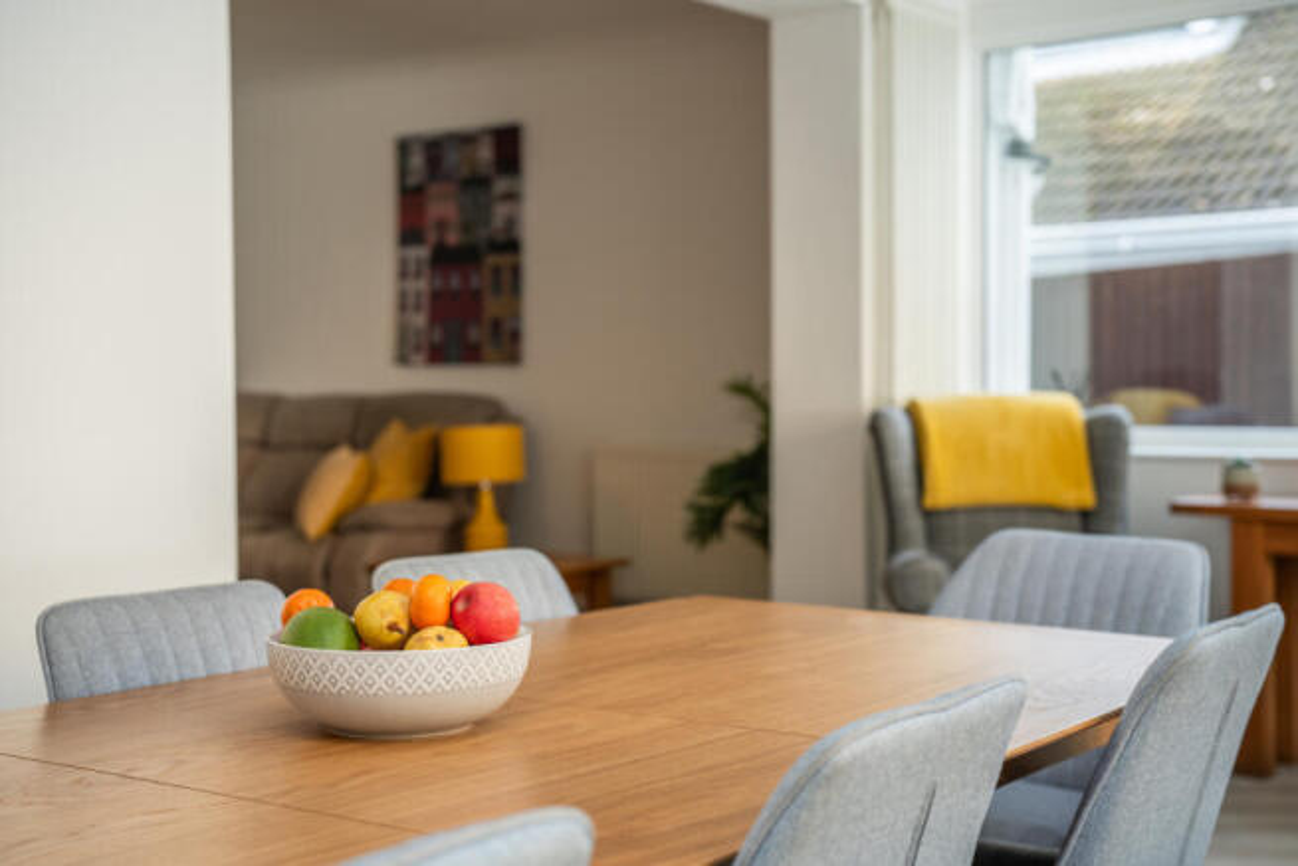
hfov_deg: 39.6
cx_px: 649
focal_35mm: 50
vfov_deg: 27.0
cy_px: 433
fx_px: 1803
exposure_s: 1/160
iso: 250
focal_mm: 50
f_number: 3.2
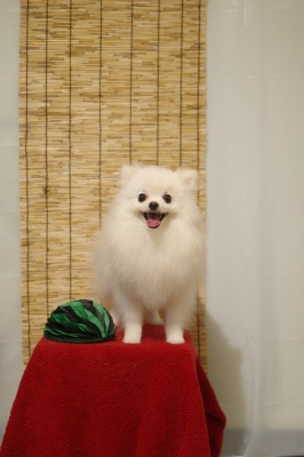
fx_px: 952
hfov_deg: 18.2
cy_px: 228
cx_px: 152
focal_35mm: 75
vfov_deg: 27.0
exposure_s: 1/125
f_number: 3.2
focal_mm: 50
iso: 320
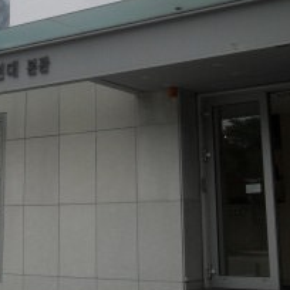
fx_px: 645
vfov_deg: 24.7
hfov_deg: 25.0
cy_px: 36
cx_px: 64
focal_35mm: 68
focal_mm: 6.3
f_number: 8.4
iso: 100
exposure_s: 1/125
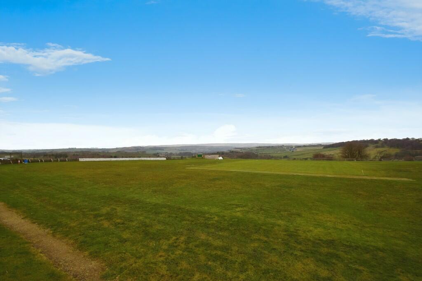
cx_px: 211
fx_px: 176
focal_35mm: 15
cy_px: 140
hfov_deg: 100.4
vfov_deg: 77.3
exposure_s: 1/320
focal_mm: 10
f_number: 10
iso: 400
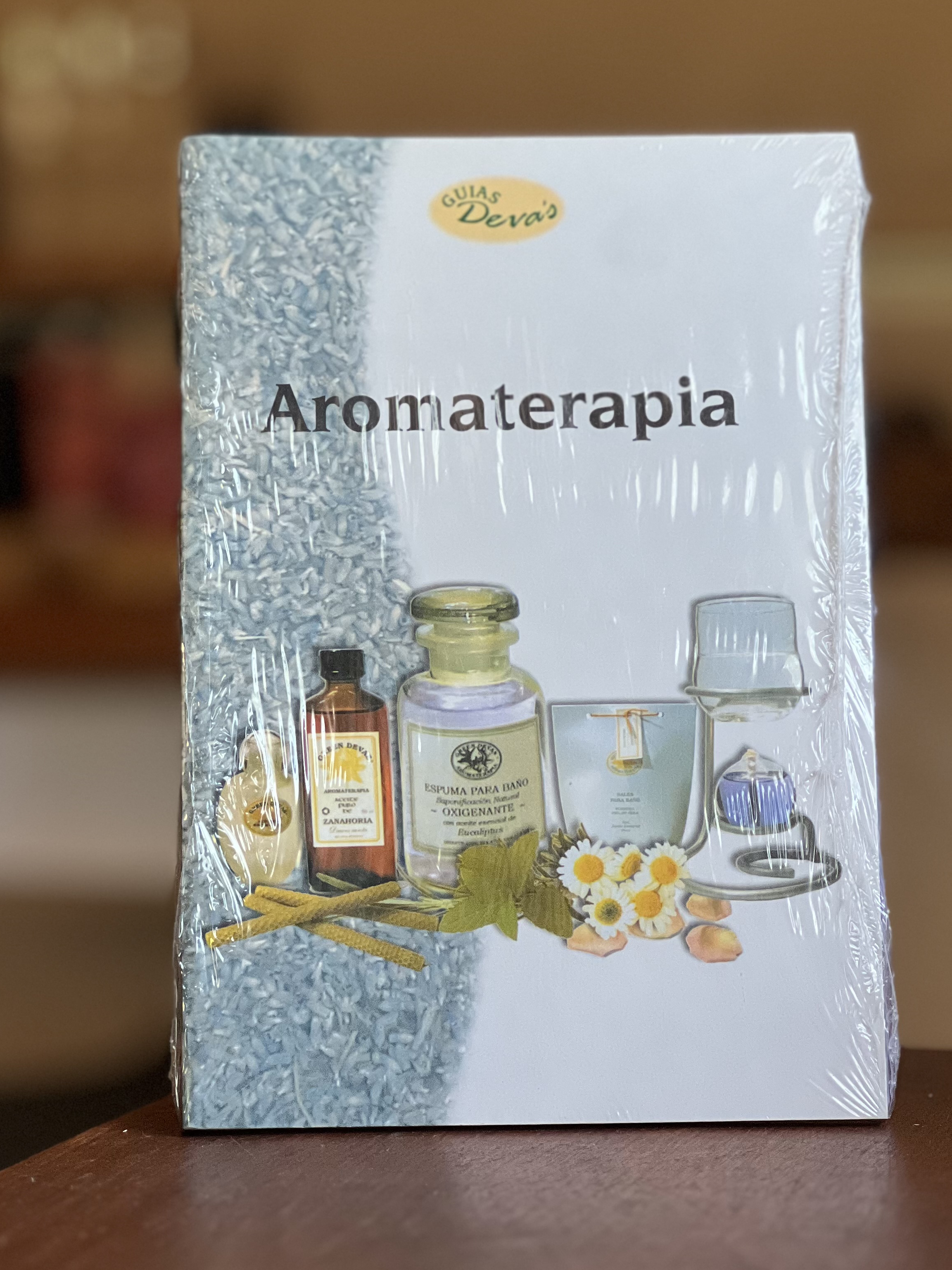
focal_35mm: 101
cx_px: 525
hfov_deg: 14.6
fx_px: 3704
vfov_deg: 19.4
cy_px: 654
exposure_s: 1/74
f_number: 2.8
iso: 250
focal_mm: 9
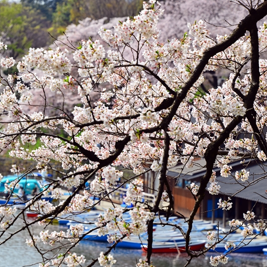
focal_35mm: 205
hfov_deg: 8.5
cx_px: 134
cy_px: 168
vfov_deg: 8.5
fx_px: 1789
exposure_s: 1/250
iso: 200
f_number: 8
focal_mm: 160
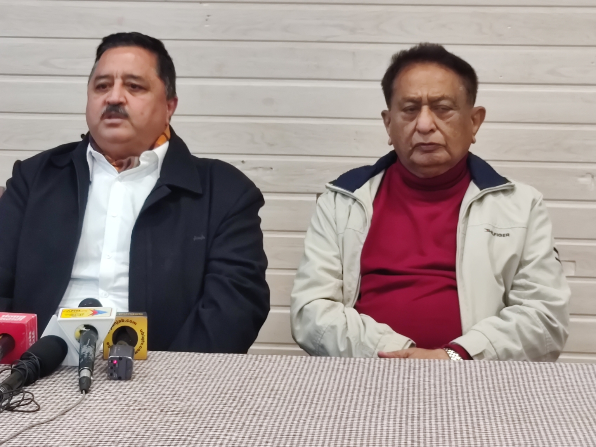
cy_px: 224
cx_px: 298
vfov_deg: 22.3
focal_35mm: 66
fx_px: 1136
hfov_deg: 29.4
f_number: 2.2
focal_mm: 6.26
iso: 500
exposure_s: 1/33
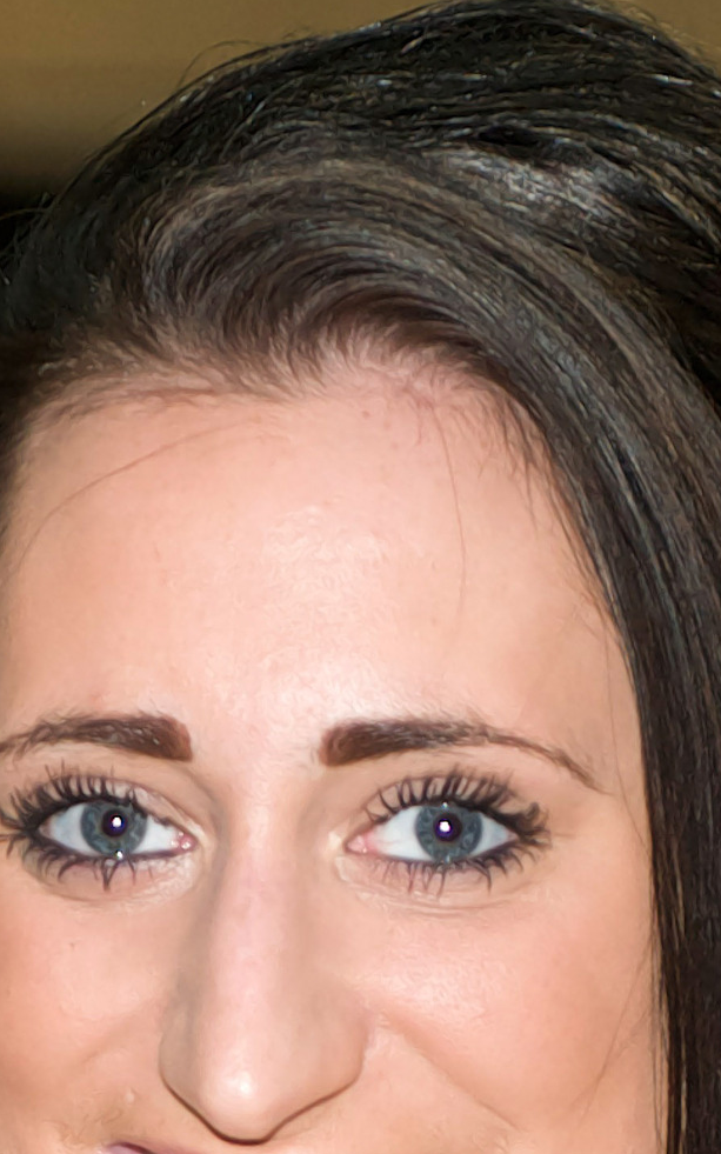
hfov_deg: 8.8
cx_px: 368
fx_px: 4685
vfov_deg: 13.9
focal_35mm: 149
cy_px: 963
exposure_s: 1/250
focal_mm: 70
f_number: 5.6
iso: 800
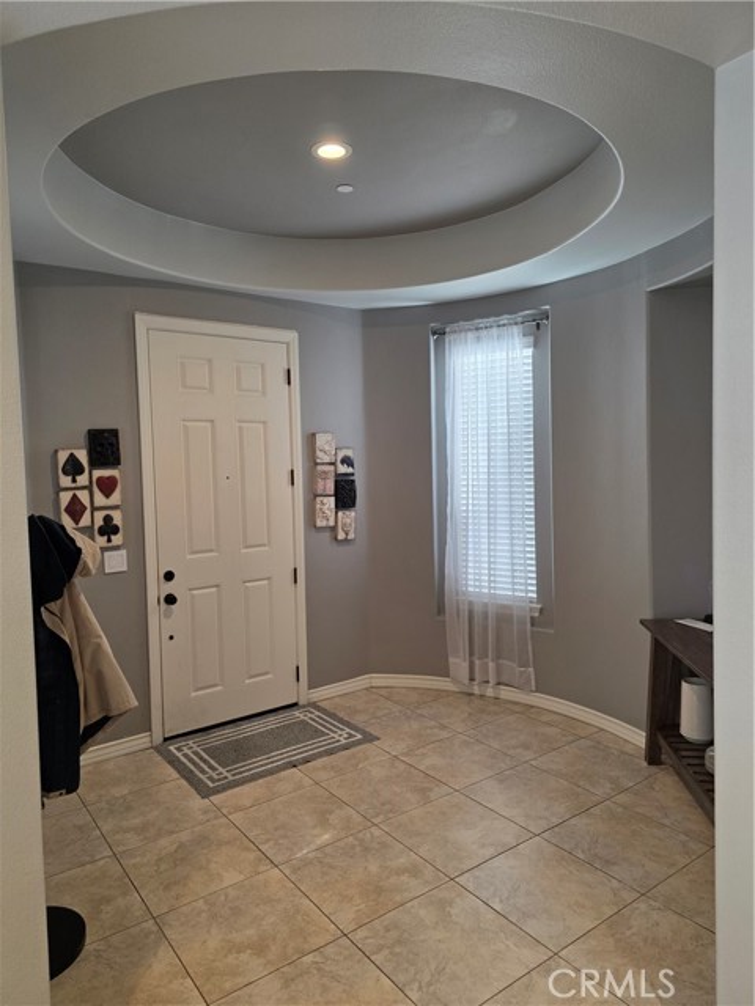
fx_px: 669
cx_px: 378
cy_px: 503
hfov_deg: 58.9
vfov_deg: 73.9
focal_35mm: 23
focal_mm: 6.3
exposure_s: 1/120
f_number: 1.7
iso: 200
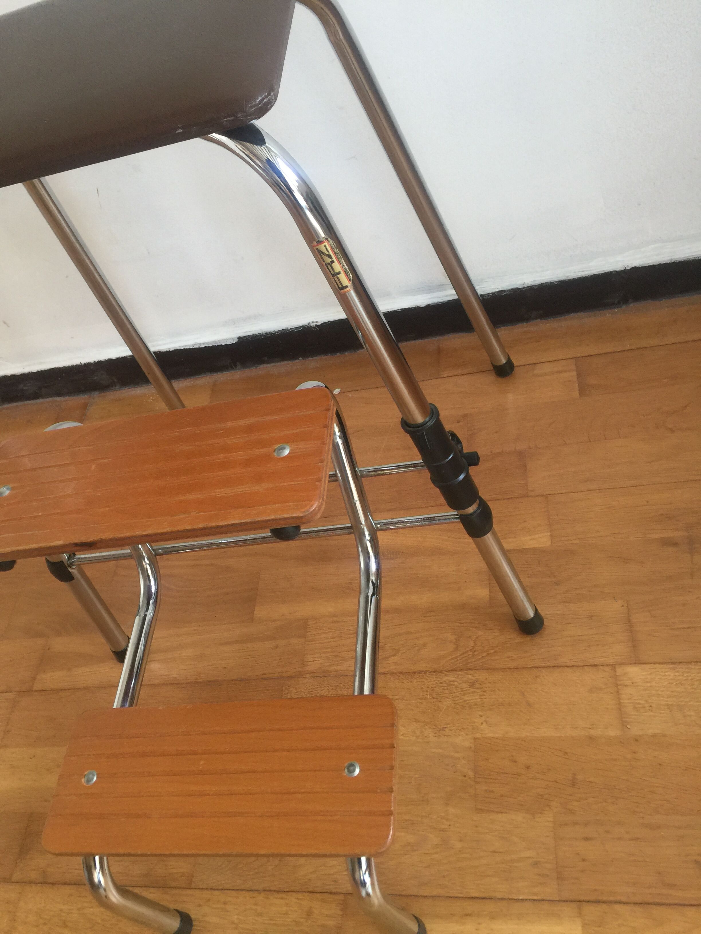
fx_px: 783
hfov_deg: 48.2
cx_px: 350
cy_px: 467
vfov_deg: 61.7
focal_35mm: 29
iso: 40
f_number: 2.2
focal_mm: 4.15
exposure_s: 1/33
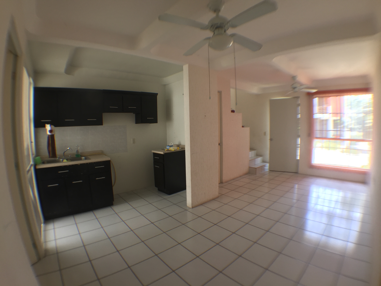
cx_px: 190
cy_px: 143
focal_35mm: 29
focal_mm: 4.15
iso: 32
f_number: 2.2
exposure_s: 1/40
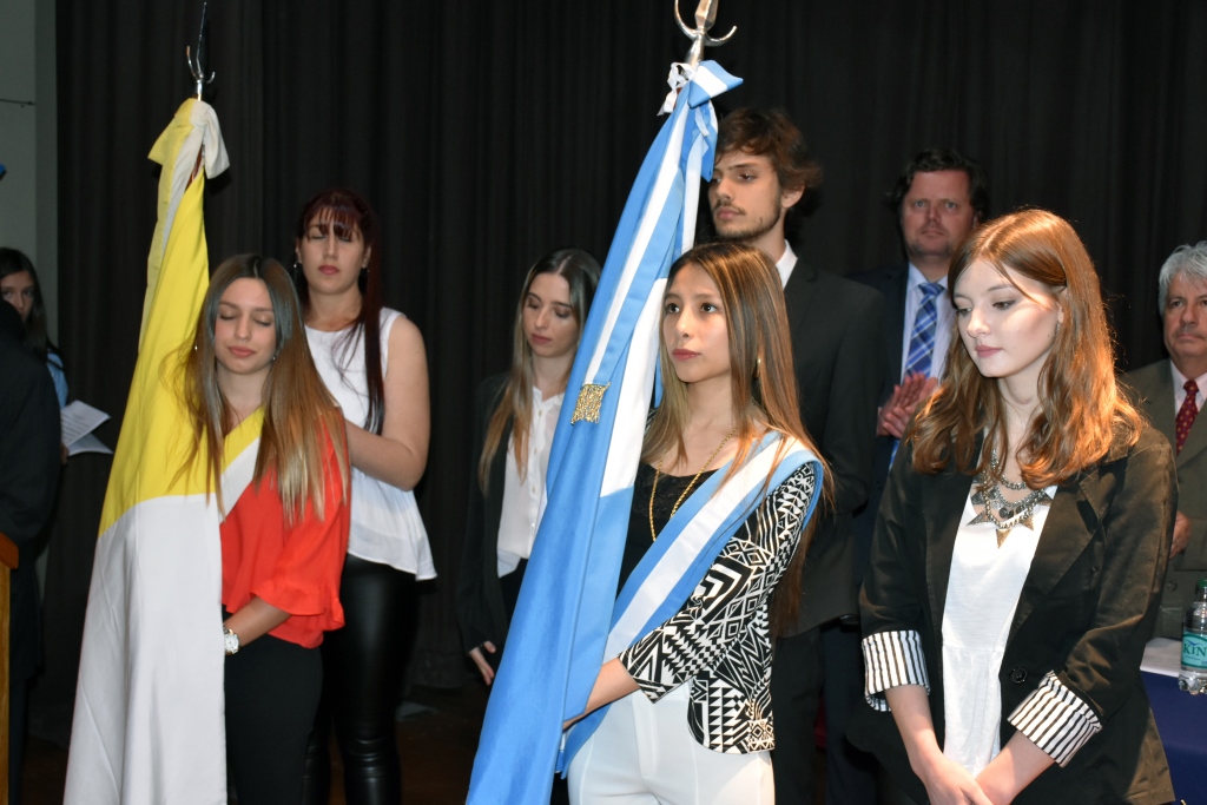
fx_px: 1609
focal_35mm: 48
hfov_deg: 41.1
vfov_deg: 28.1
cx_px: 604
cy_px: 402
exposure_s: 1/60
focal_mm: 32
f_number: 5.6
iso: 1600
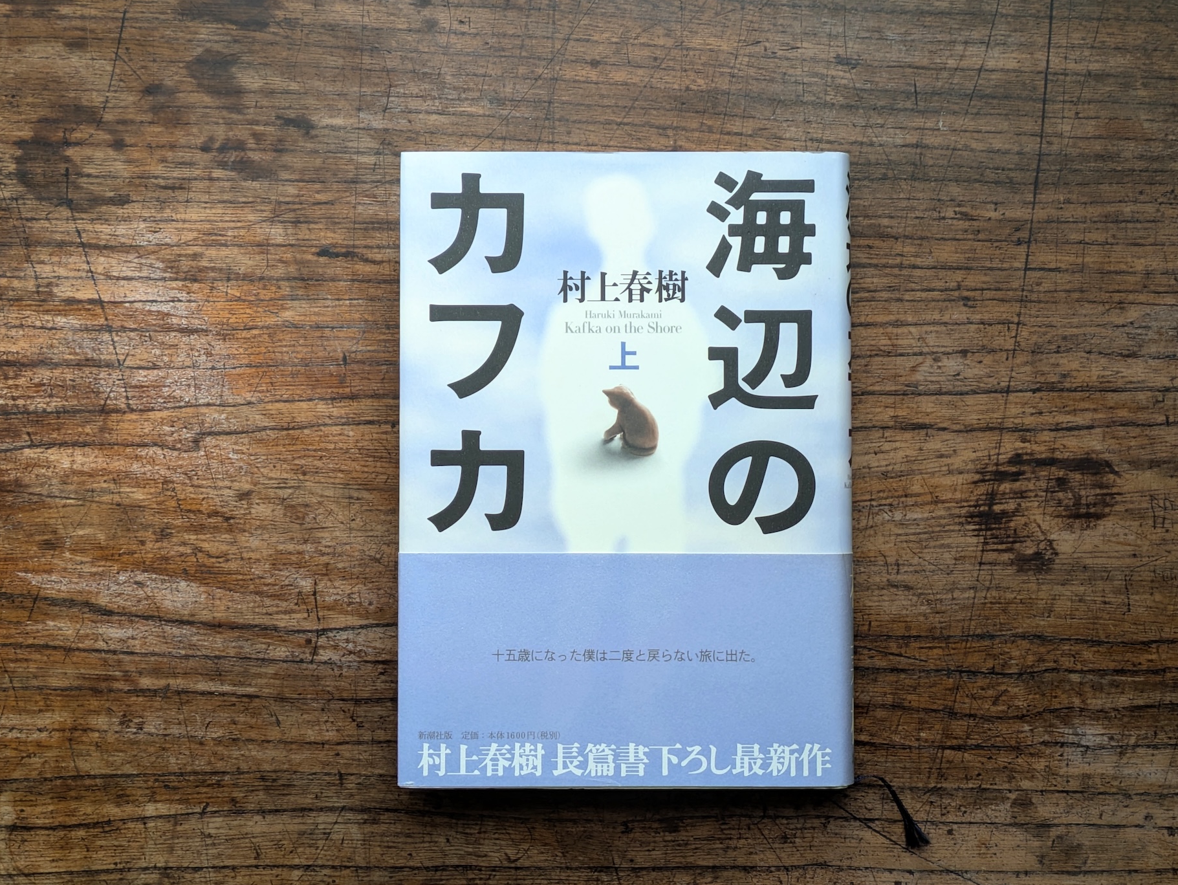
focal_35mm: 56
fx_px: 1907
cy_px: 446
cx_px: 618
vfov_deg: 26.1
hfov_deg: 34.3
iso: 82
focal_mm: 5.43
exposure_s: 1/100
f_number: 1.89
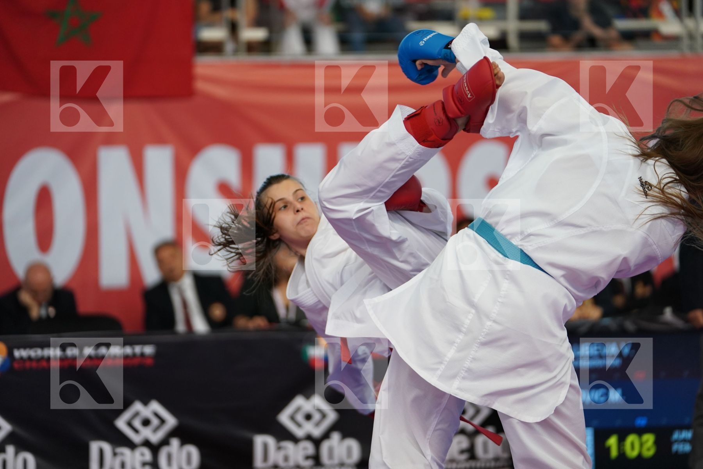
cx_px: 352
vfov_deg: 9.7
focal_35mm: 142
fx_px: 2773
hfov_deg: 14.4
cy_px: 234
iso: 2000
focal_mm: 142
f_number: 2.8
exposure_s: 1/1000
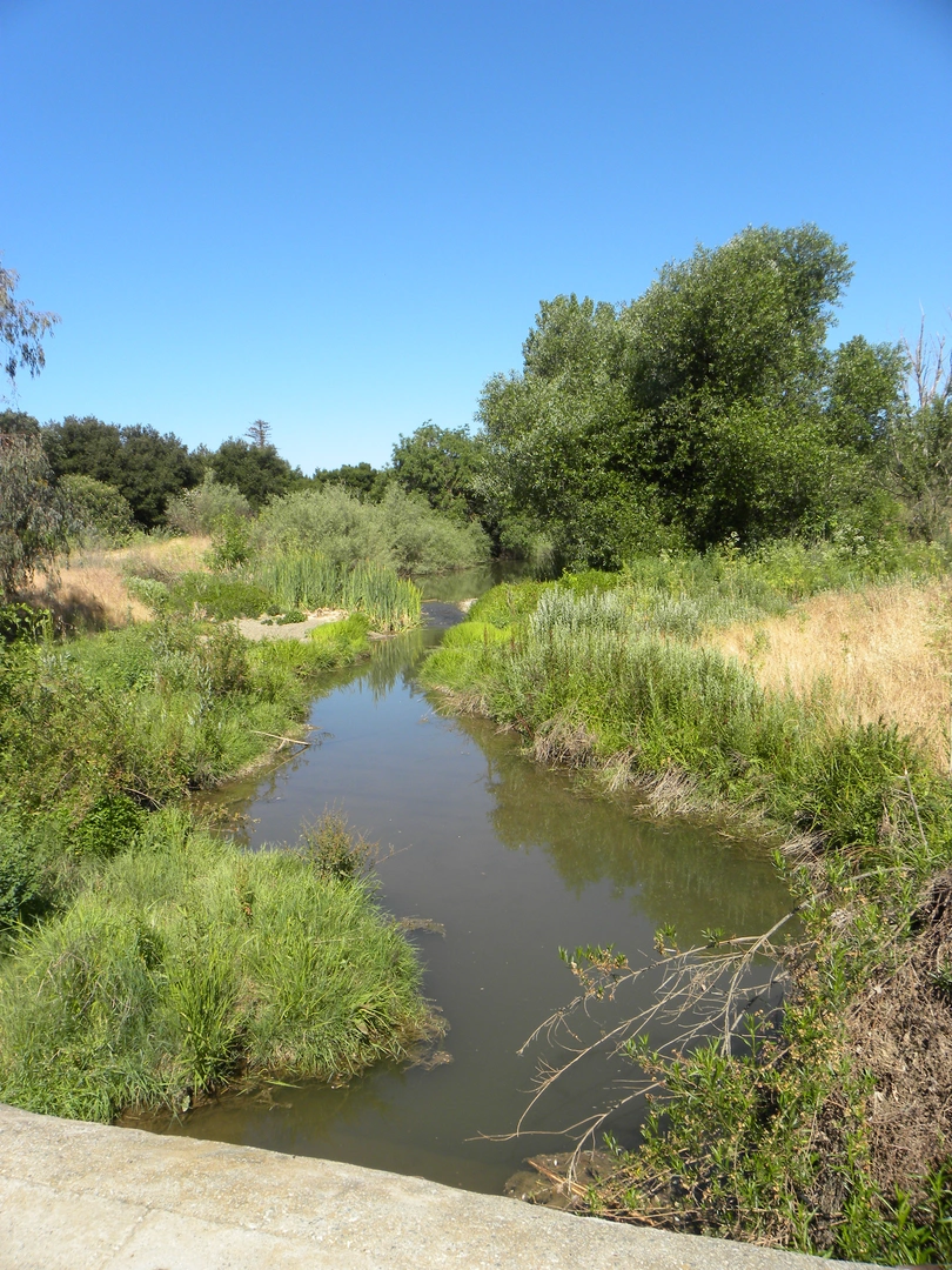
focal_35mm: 26
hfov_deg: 53.1
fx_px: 953
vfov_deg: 67.3
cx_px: 476
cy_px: 635
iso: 64
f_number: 5
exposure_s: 1/264
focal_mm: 4.6
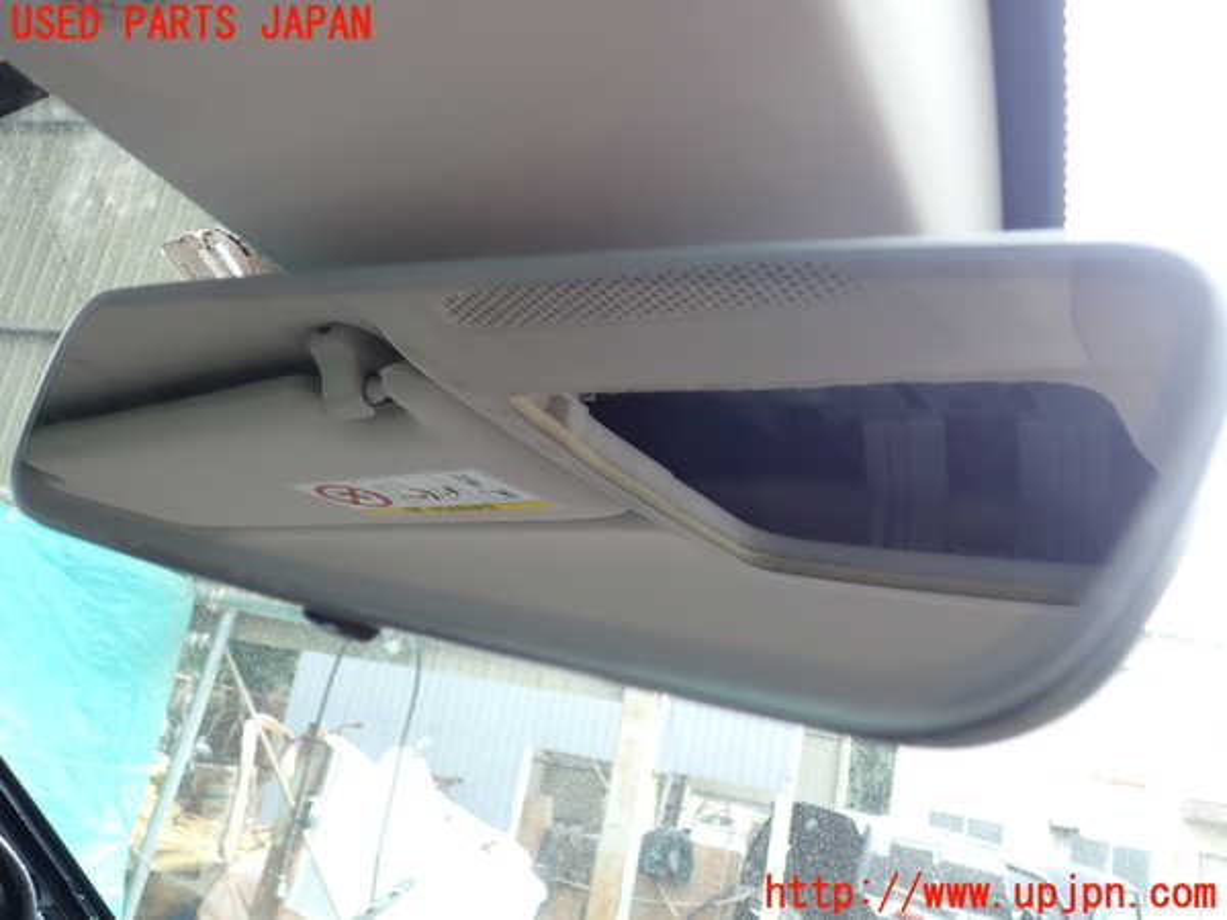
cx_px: 614
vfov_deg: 46.8
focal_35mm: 30
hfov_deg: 60.0
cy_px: 460
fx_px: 1063
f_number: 2.3
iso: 160
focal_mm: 5.4
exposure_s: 1/125
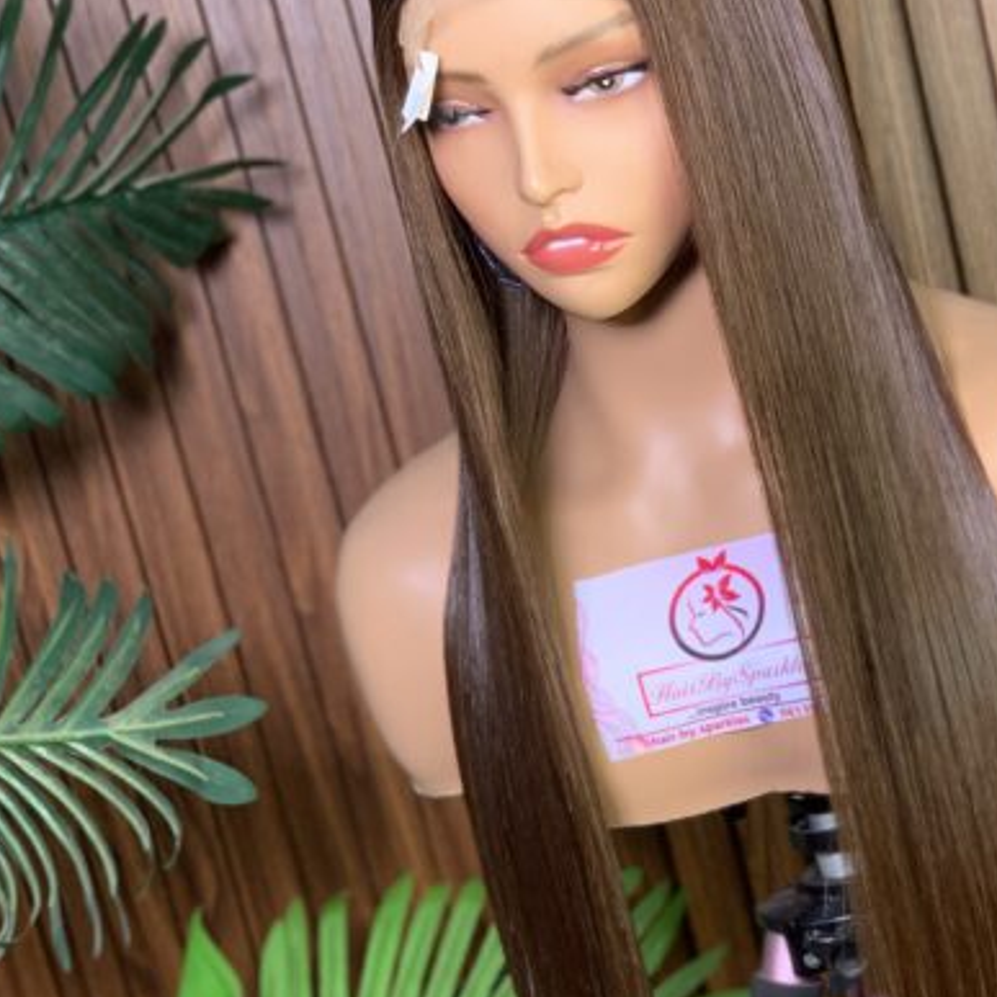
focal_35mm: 95
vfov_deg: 18.2
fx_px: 3096
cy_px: 680
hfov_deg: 18.2
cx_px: 696
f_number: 2.4
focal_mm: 6
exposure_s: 1/100
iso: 32
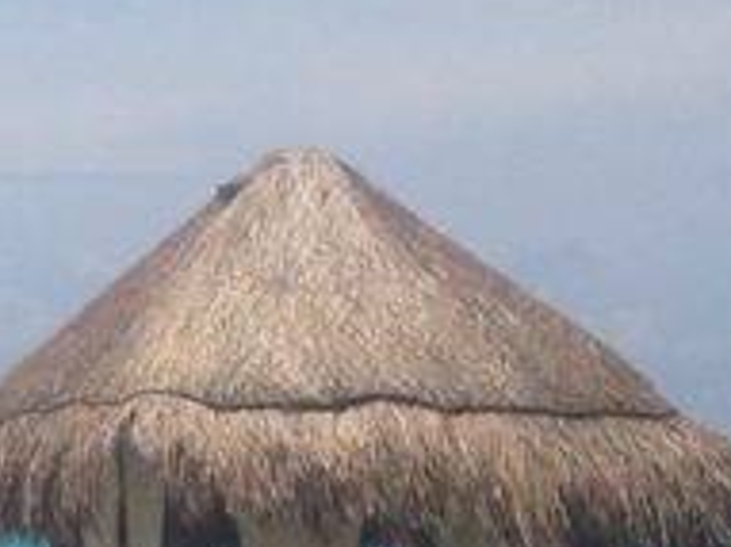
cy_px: 50
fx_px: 4263
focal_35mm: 202
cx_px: -892
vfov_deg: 7.3
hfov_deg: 9.0
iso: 50
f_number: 2.4
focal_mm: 4.12
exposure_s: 1/2857
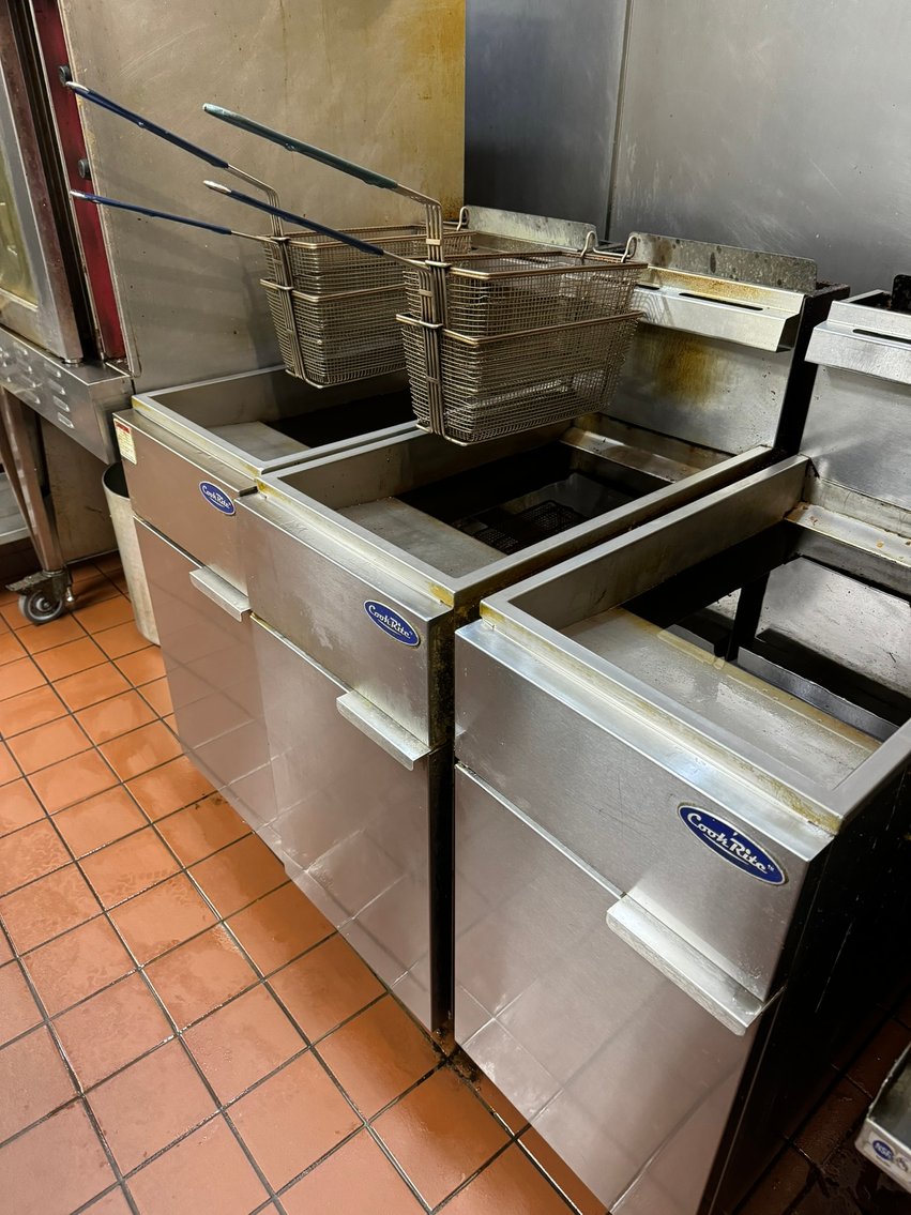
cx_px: 456
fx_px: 842
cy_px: 608
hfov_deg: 56.8
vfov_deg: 71.6
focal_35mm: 24
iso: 500
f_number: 1.78
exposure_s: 1/60
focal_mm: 6.76
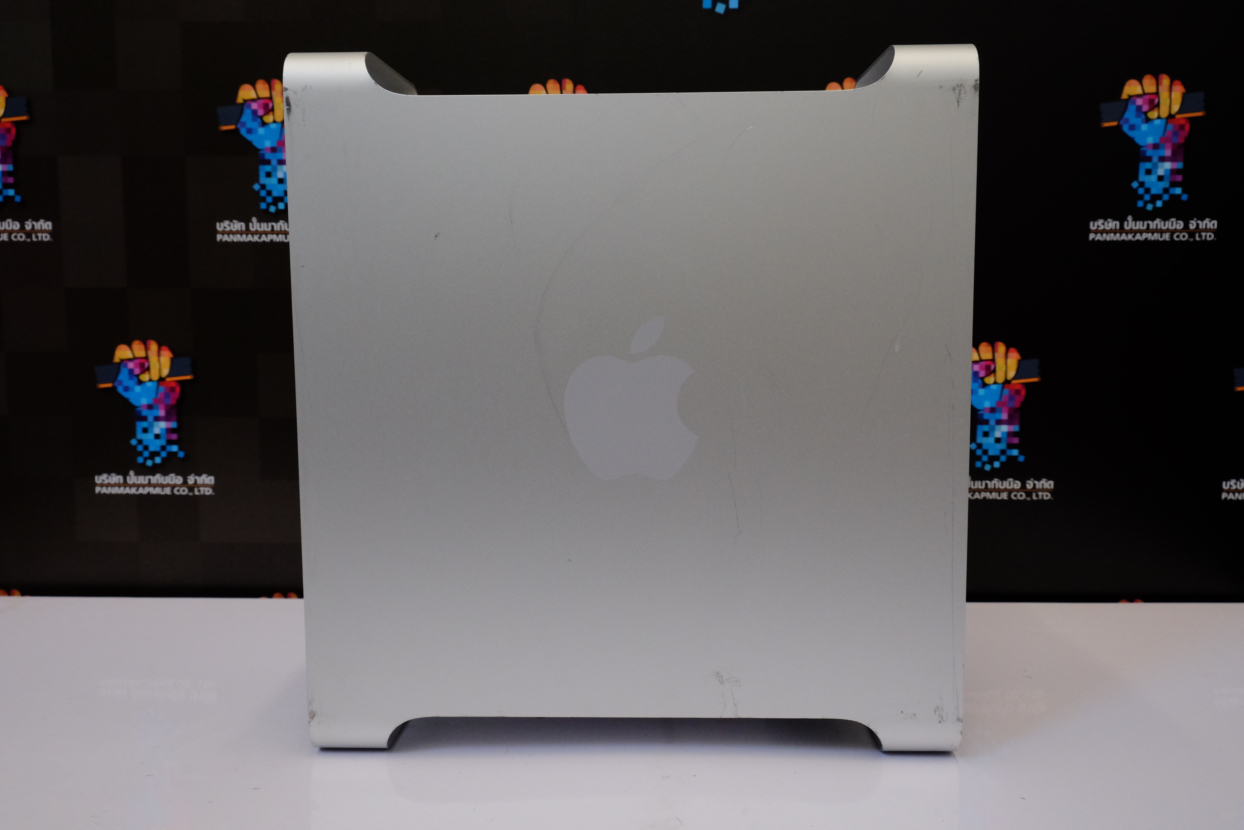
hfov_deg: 57.2
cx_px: 622
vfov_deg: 40.0
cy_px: 415
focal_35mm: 33
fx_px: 1140
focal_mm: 22.3
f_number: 6.4
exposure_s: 1/100
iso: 2500
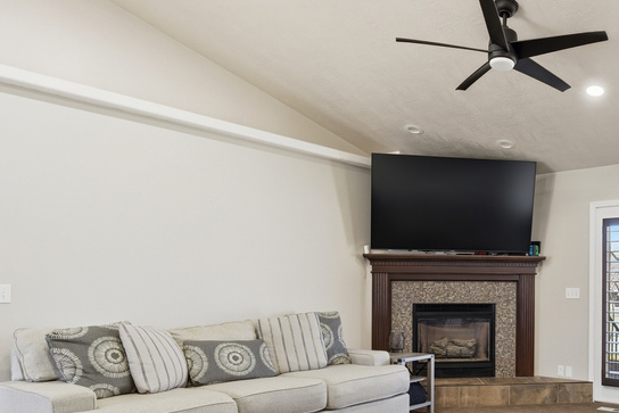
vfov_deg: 39.3
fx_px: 567
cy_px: 291
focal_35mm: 33
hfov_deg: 53.7
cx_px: 489
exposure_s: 1/400
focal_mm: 17.5
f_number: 9
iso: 250
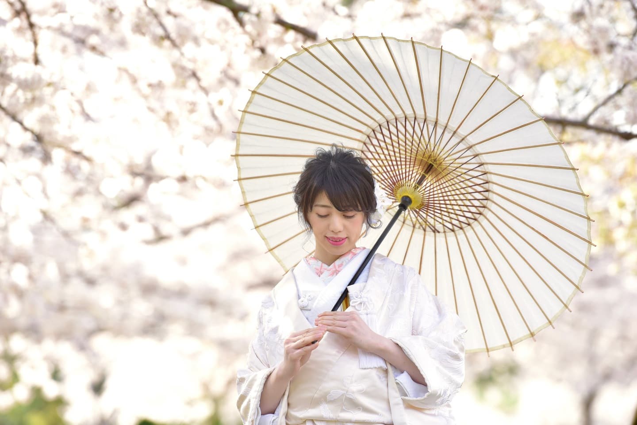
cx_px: 318
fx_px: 3540
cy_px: 212
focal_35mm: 200
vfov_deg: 6.9
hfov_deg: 10.3
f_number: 4
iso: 1000
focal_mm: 200
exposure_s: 1/1000
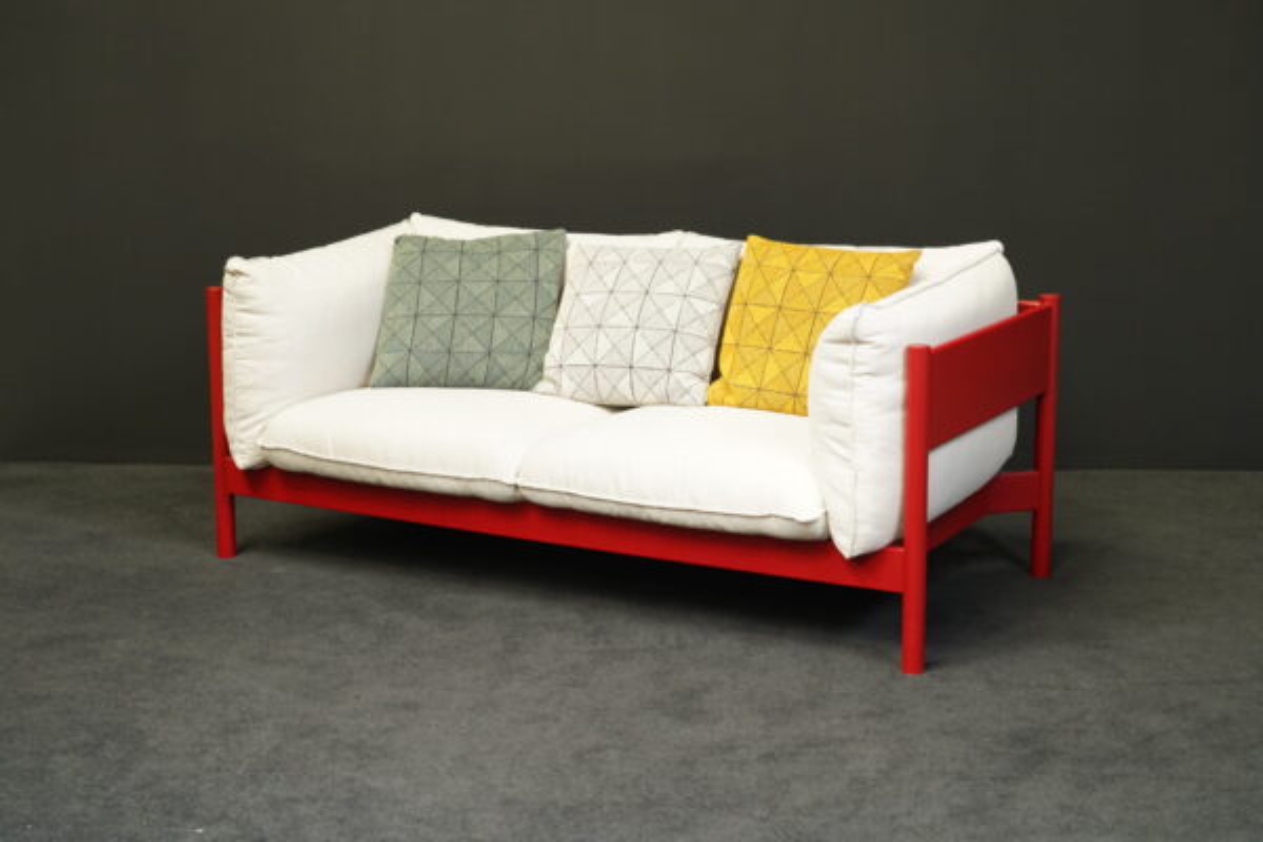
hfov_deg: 36.9
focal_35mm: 54
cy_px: 421
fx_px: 1894
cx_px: 632
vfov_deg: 25.1
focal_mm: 54
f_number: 7.1
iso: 3200
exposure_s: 1/100
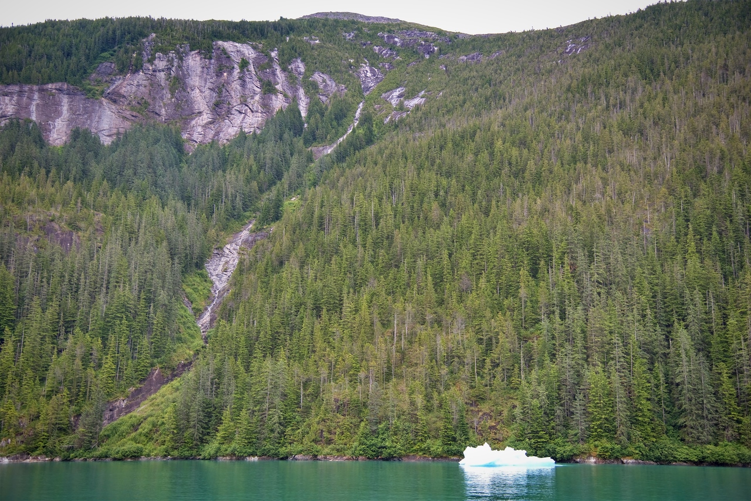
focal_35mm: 44
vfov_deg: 30.5
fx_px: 918
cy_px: 250
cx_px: 376
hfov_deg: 44.5
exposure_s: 1/100
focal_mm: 44
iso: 125
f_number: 4
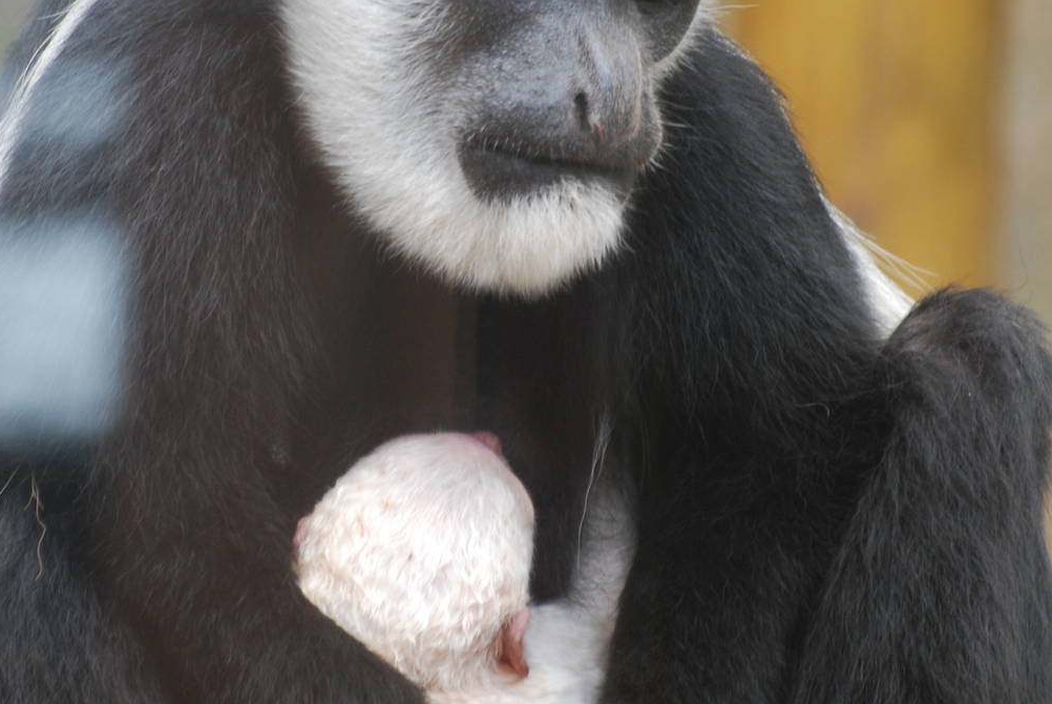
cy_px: 234
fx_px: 18923
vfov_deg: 2.1
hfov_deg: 3.2
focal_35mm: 647
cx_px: 465
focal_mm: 270
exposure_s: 1/125
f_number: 5.6
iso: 400
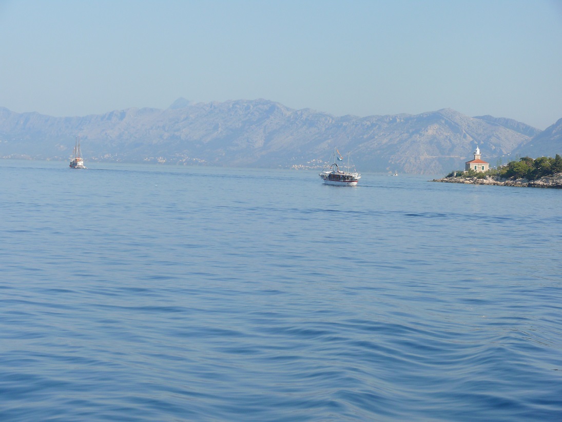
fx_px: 1786
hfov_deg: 17.9
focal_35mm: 110
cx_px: 281
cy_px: 211
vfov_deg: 13.5
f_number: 5.6
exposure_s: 1/500
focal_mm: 23.2
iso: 100
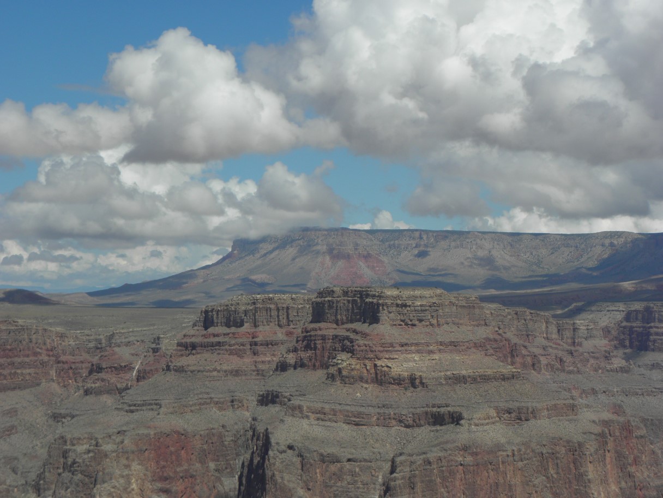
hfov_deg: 19.6
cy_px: 249
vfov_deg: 14.8
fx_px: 1915
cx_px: 332
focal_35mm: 100
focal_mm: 17.81
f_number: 5.6
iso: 64
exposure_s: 1/640
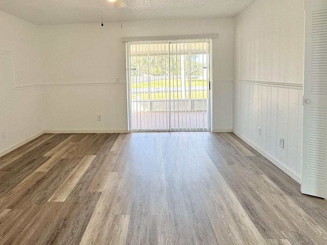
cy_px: 87
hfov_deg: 76.0
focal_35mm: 22
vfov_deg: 60.0
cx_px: 142
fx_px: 208
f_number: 2.2
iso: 100
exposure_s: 1/120
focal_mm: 2.22
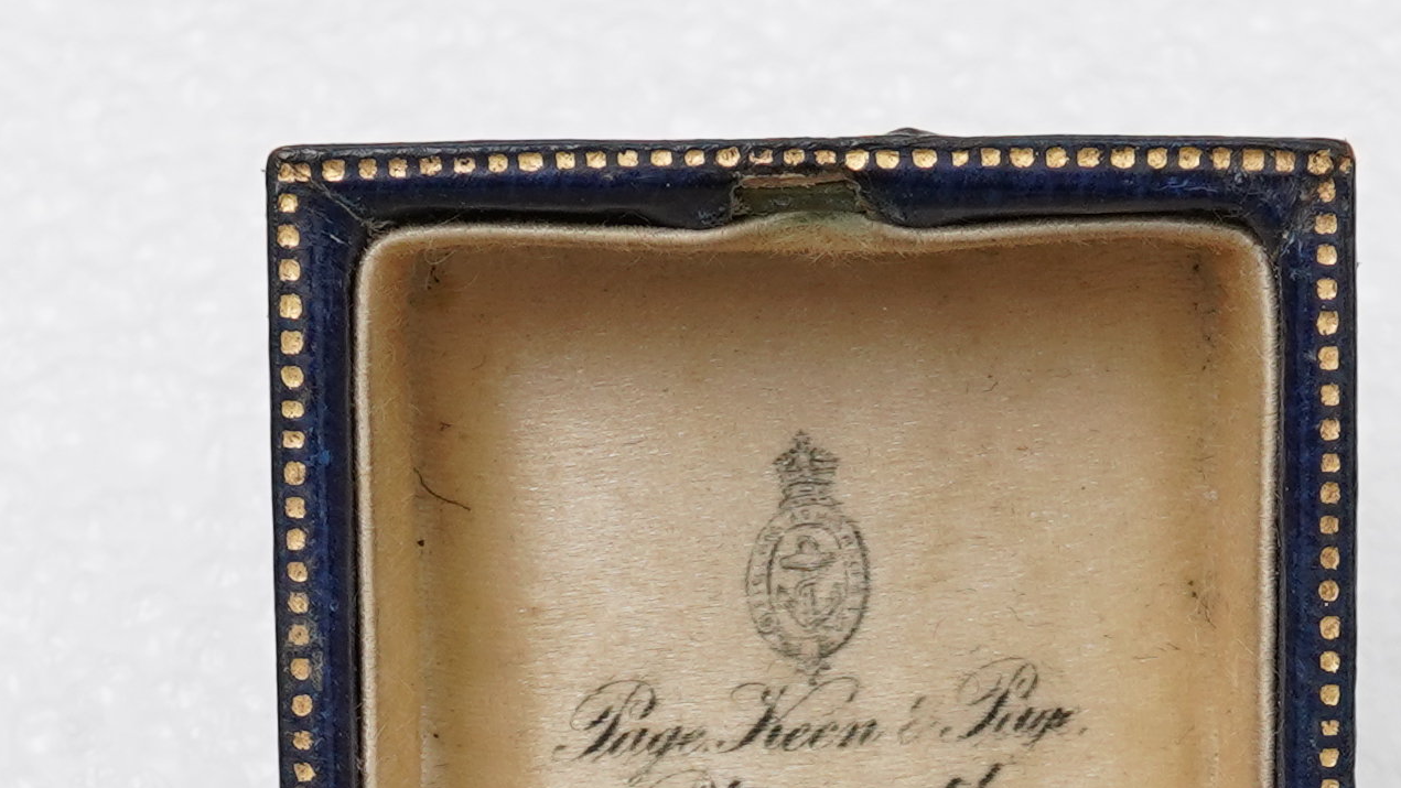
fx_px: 5424
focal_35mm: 146
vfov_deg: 8.1
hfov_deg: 14.7
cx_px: 825
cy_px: 1250
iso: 500
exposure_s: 1/125
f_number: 20
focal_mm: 30
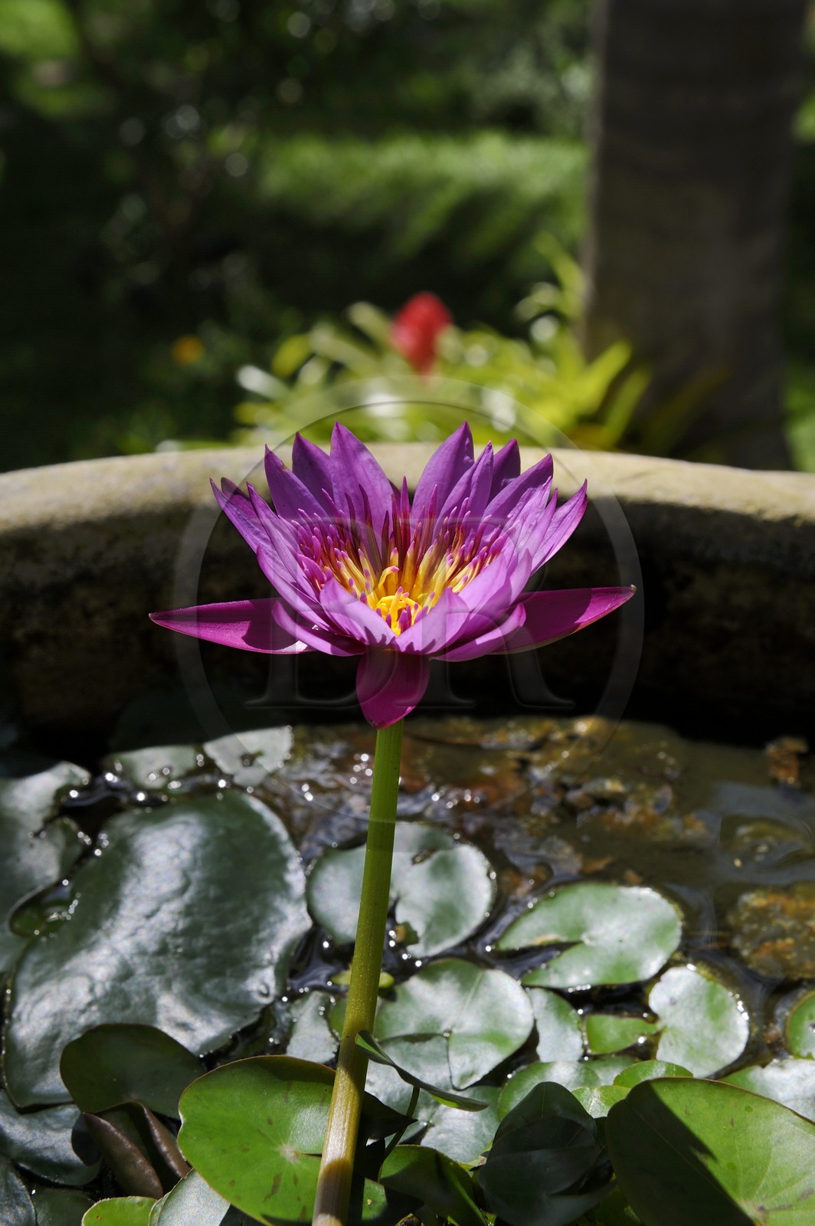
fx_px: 1905
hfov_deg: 24.2
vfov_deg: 35.7
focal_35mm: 56
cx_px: 408
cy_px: 613
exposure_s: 1/160
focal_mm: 56
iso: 200
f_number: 13
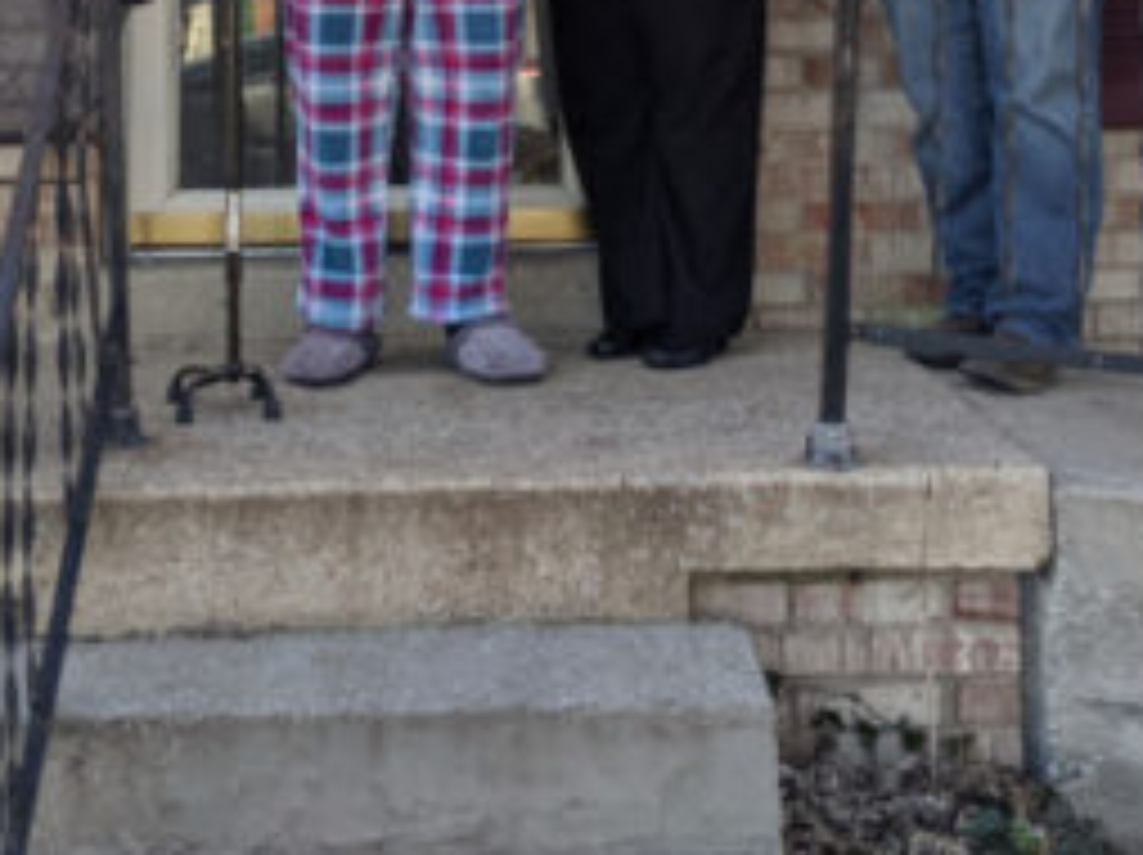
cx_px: 508
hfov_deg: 26.3
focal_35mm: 74
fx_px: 2441
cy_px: -261
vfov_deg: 18.5
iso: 45
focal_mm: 4.44
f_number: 1.8
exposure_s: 1/734
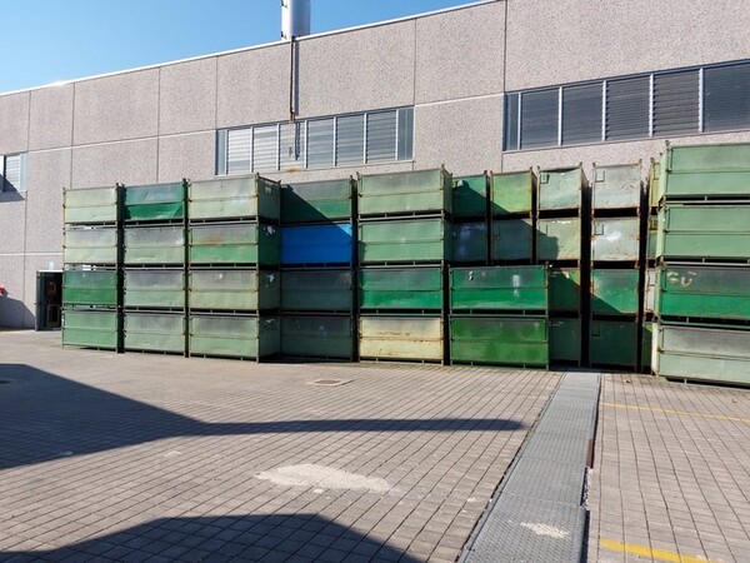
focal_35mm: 24
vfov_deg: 56.8
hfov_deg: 71.6
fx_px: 520
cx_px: 375
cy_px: 282
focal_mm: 5.23
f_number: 1.8
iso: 32
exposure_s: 1/721
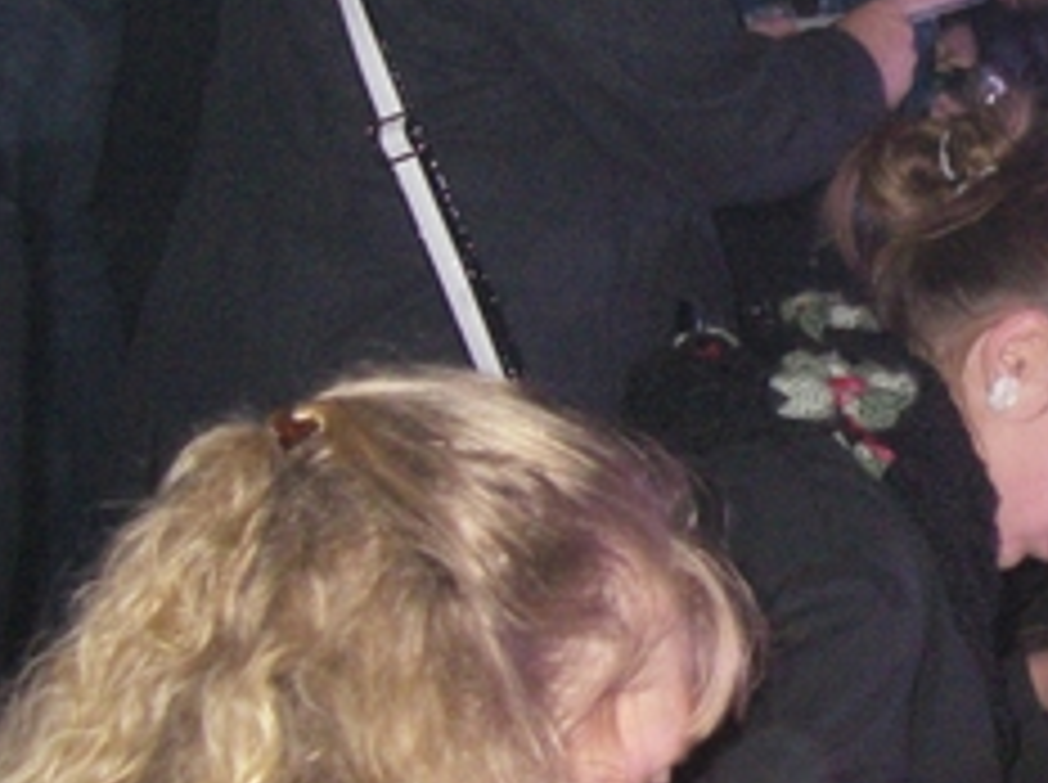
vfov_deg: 15.0
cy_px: 184
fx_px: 2962
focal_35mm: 98
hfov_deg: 19.3
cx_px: 1124
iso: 400
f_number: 3.3
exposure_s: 1/40
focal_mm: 6.3
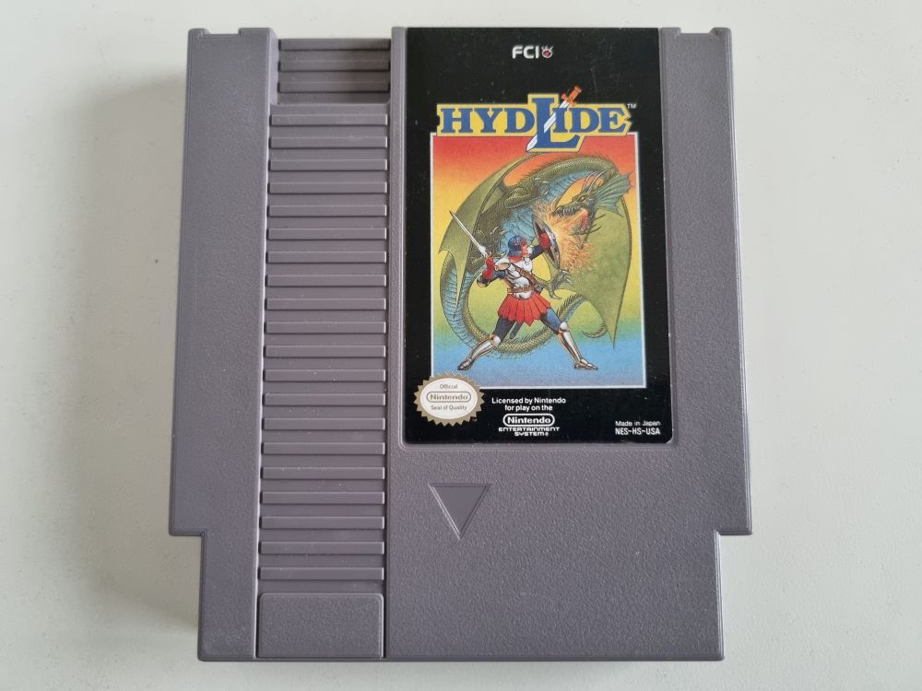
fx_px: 693
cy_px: 346
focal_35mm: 26
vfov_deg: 53.1
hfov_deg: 67.3
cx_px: 461
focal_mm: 5.4
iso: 640
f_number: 1.8
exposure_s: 1/33
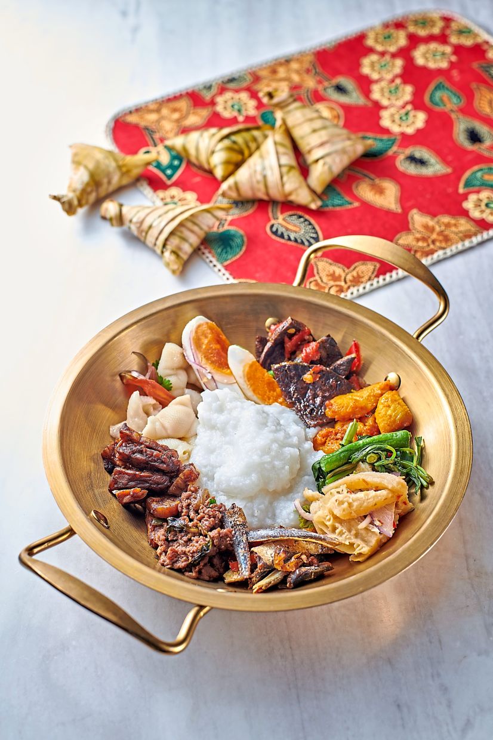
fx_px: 1192
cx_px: 246
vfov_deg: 34.5
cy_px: 370
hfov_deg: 23.4
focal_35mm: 58
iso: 31
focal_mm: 58
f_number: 6.3
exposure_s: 1/60
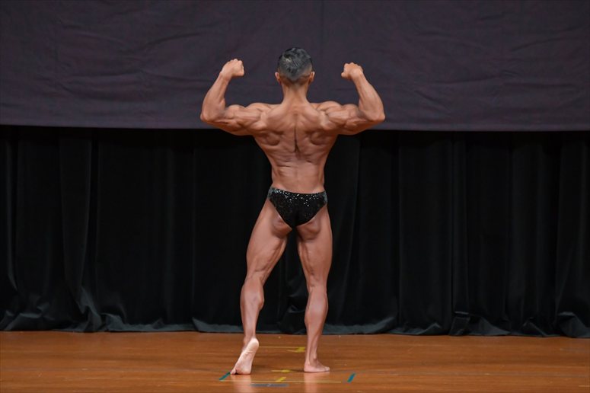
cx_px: 295
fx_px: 4914
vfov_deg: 4.6
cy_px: 196
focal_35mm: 300
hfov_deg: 6.9
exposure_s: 1/400
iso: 4000
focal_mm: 200
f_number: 5.6
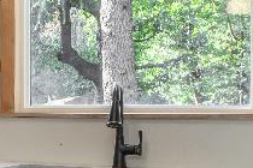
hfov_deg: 13.7
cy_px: 98
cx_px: -353
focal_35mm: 107
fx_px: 752
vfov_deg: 12.8
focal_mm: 15
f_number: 6.3
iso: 320
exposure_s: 1/20
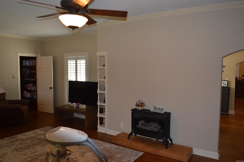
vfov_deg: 47.8
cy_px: 81
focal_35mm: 27
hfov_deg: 67.4
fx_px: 183
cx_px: 122
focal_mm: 18
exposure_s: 1/60
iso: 450
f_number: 3.5
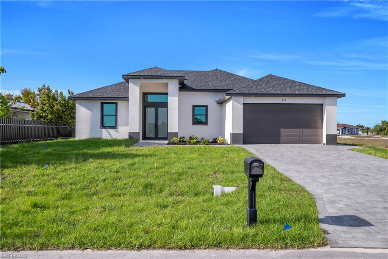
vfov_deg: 43.6
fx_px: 323
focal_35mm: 30
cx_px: 194
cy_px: 130
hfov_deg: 61.9
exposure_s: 1/250
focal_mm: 20
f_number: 8
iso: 100
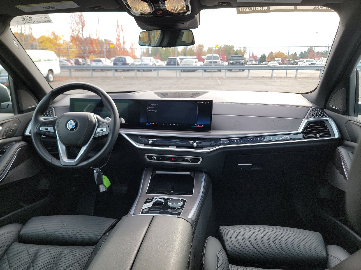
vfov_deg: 56.8
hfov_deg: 71.6
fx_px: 250
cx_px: 180
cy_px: 135
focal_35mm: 24
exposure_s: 1/119
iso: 77
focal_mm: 6.7
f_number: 1.8
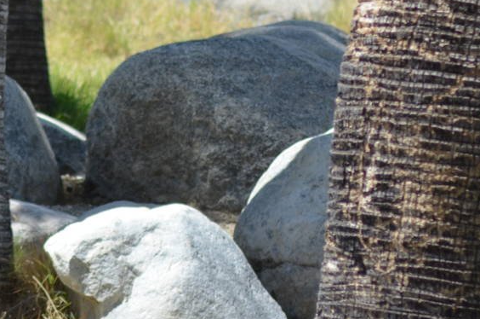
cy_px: 377
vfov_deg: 2.1
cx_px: -100
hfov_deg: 3.1
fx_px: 8777
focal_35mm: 659
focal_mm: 155
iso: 400
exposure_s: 1/1600
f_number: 5
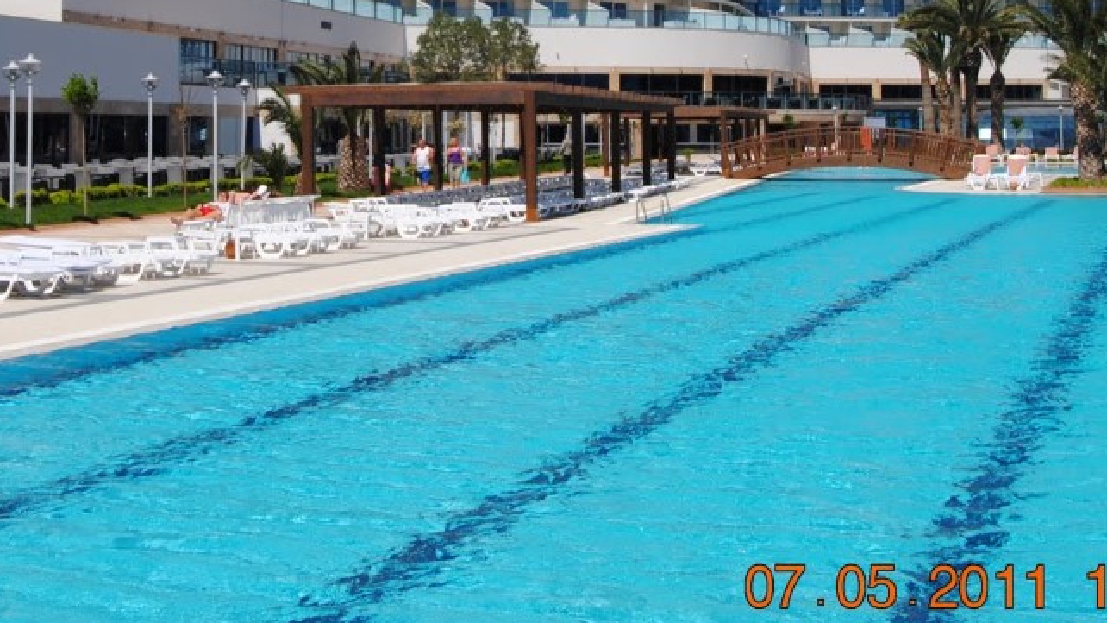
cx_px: 436
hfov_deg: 35.3
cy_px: 24
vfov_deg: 19.9
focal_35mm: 59
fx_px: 1730
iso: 100
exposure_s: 1/320
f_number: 9
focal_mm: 21
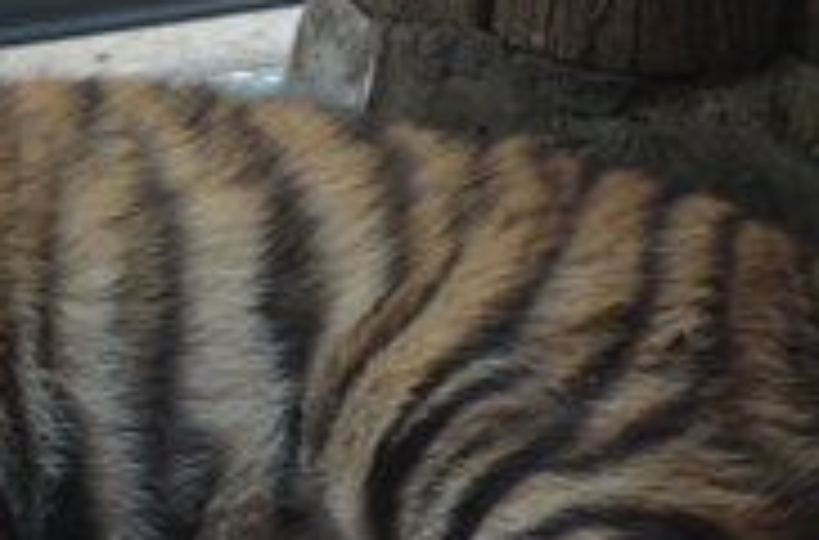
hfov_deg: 14.1
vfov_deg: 9.4
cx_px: 76
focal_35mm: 144
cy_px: 398
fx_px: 3273
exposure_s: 1/125
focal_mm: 35
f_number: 5.6
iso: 360
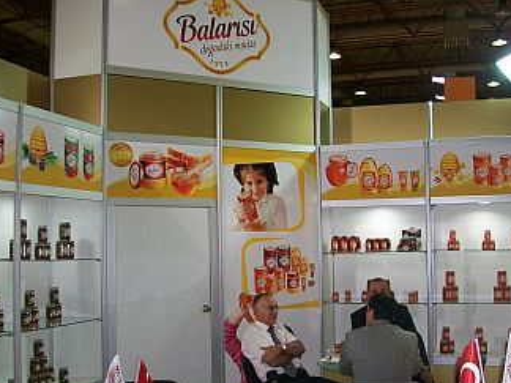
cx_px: 304
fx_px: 620
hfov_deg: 44.6
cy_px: 210
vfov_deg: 34.3
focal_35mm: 42
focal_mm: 5.7
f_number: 2.8
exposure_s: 1/60
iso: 120
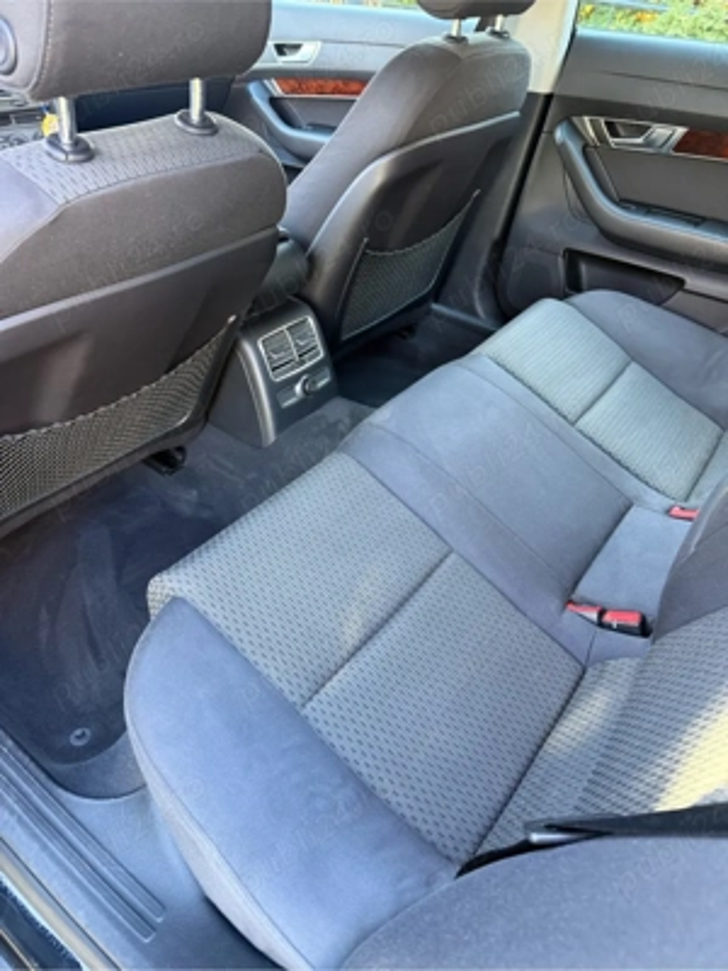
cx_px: 364
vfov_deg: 71.6
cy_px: 486
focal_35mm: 24
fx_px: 673
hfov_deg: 56.8
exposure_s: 1/60
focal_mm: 6.76
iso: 320
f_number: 1.78
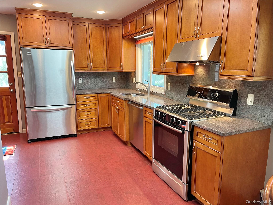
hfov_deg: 69.4
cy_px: 102
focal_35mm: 25
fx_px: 197
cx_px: 136
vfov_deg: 54.9
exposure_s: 1/60
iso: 100
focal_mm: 5.1
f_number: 1.6
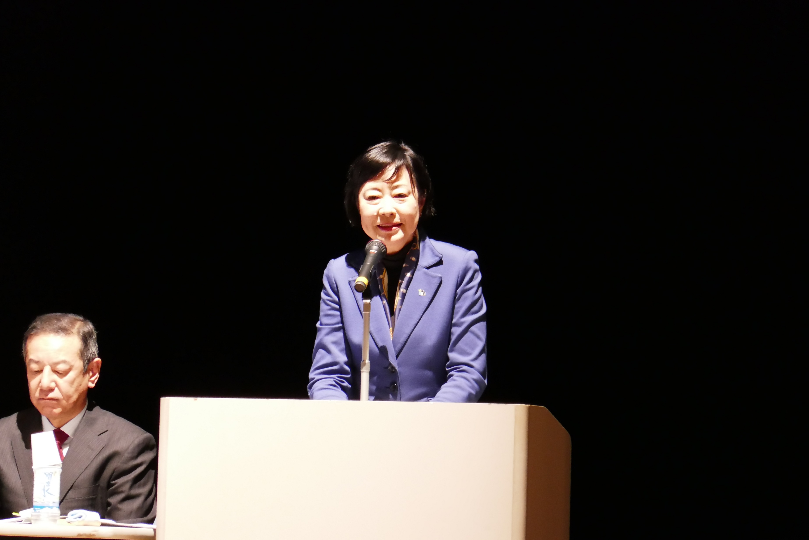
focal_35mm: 275
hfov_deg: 7.5
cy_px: 270
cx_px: 404
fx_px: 6180
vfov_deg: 5.0
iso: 5000
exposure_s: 1/30
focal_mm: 91
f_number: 5.9
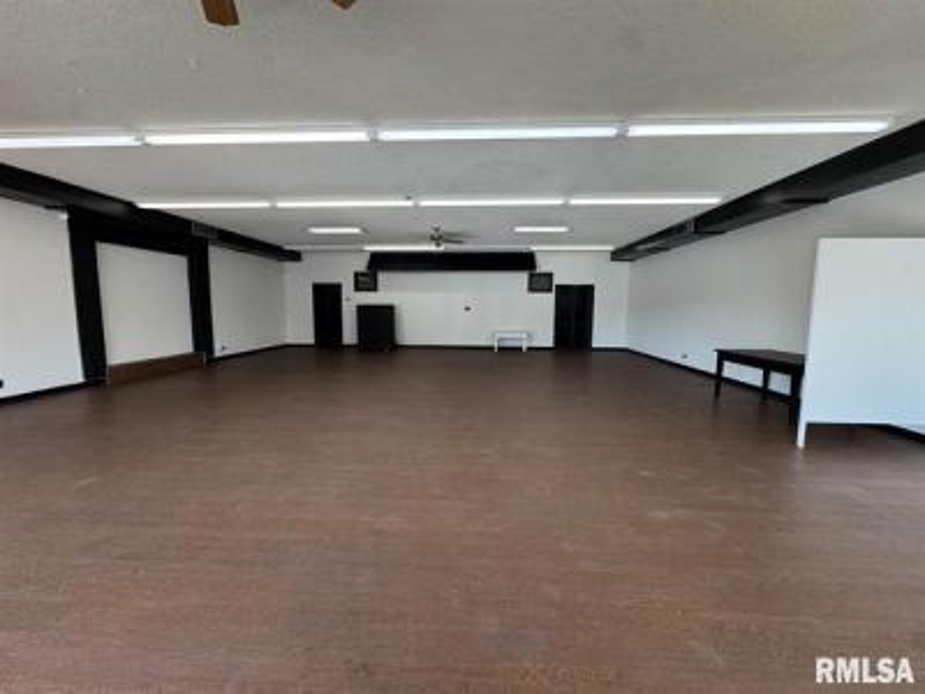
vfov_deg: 85.7
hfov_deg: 102.1
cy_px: 347
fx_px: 374
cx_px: 462
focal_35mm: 14
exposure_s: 1/120
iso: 100
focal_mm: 2.22
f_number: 2.2
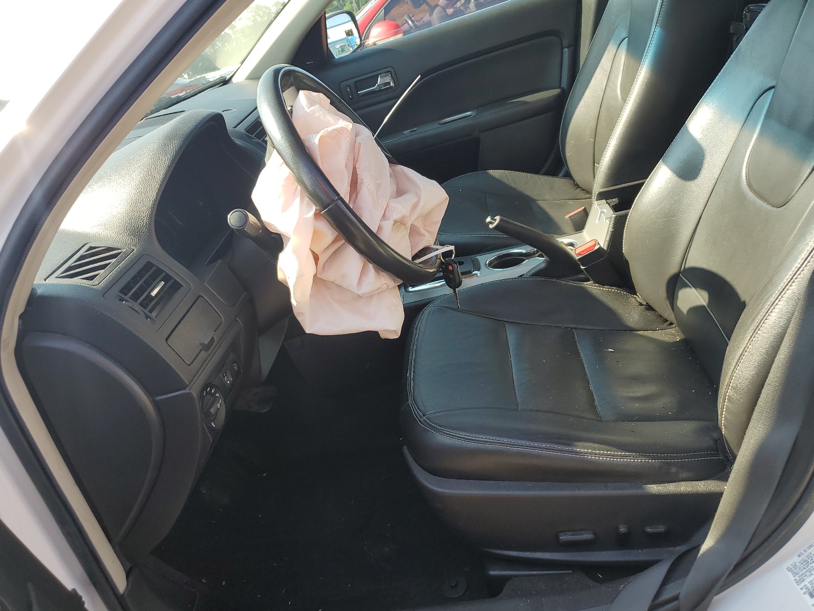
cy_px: 312
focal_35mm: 27
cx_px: 414
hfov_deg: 65.3
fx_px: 635
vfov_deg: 51.4
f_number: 1.5
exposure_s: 1/500
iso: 50
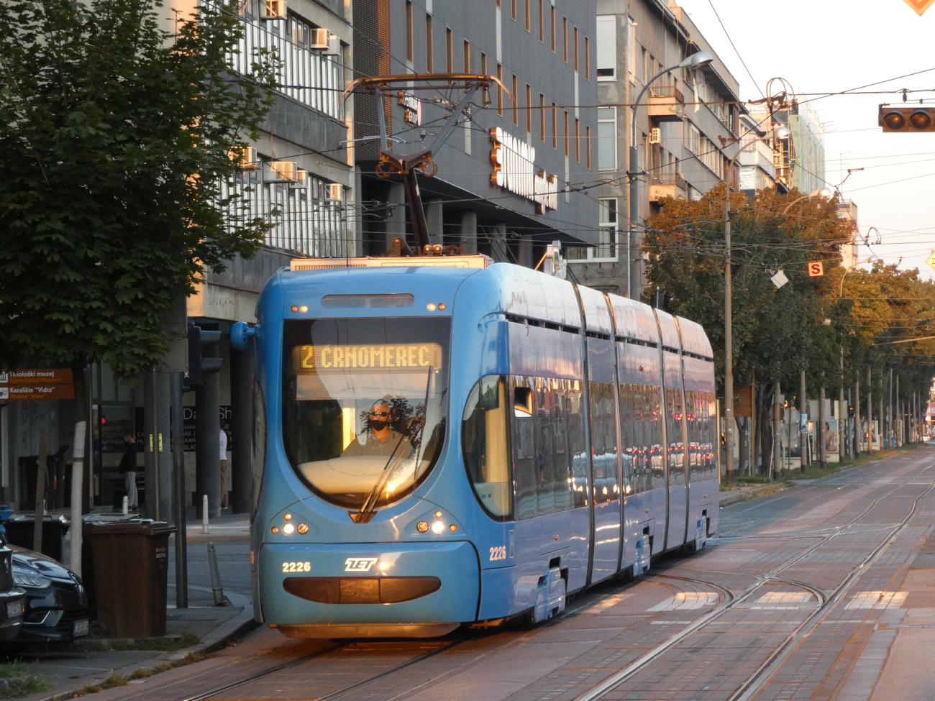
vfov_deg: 9.1
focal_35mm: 164
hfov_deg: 12.0
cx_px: 468
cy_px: 350
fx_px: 4430
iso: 250
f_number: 5.4
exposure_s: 1/80
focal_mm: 29.5
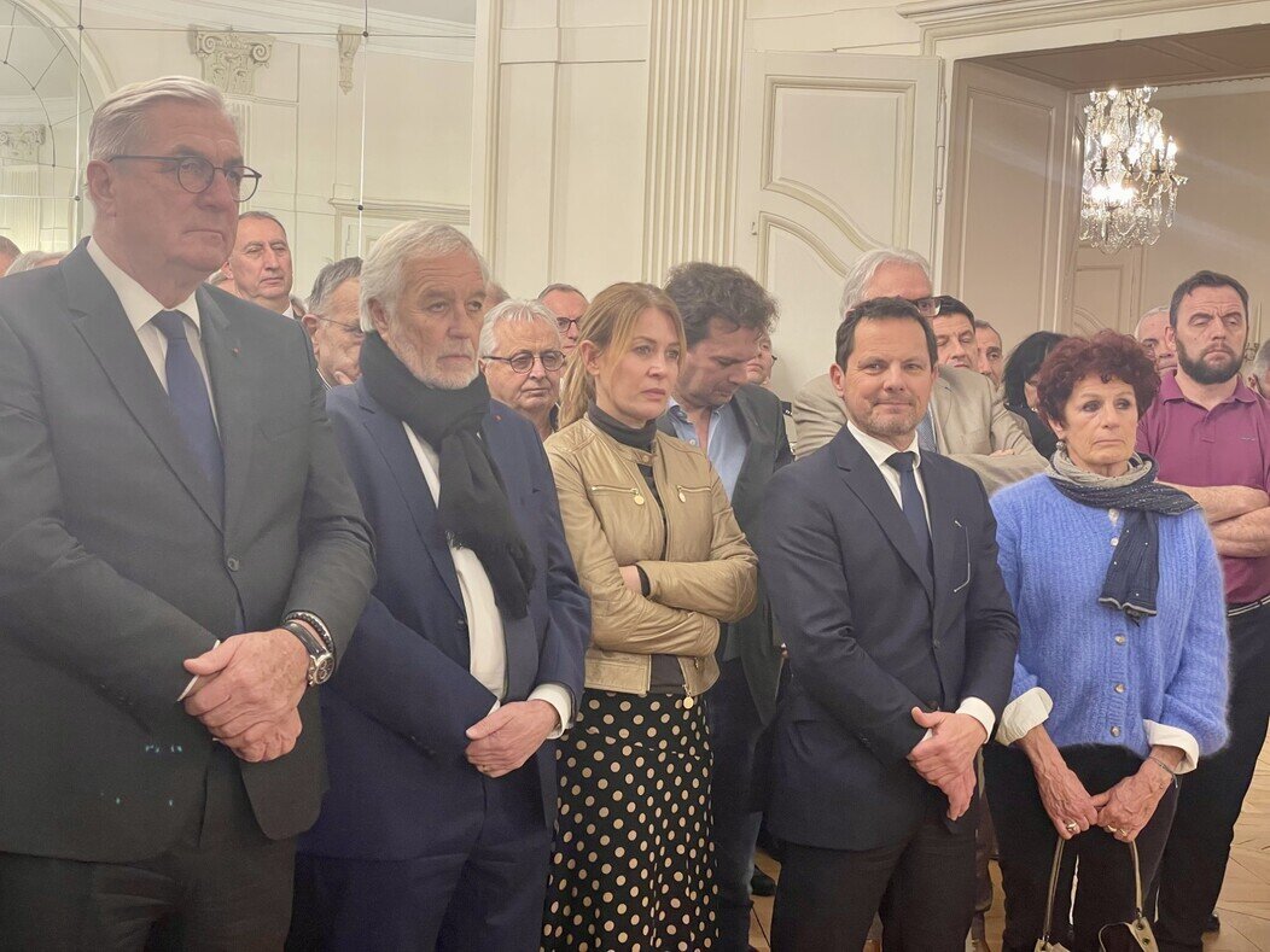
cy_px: 476
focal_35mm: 52
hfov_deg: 36.8
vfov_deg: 28.0
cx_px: 635
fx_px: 1908
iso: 160
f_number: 2
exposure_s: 1/50
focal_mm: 6
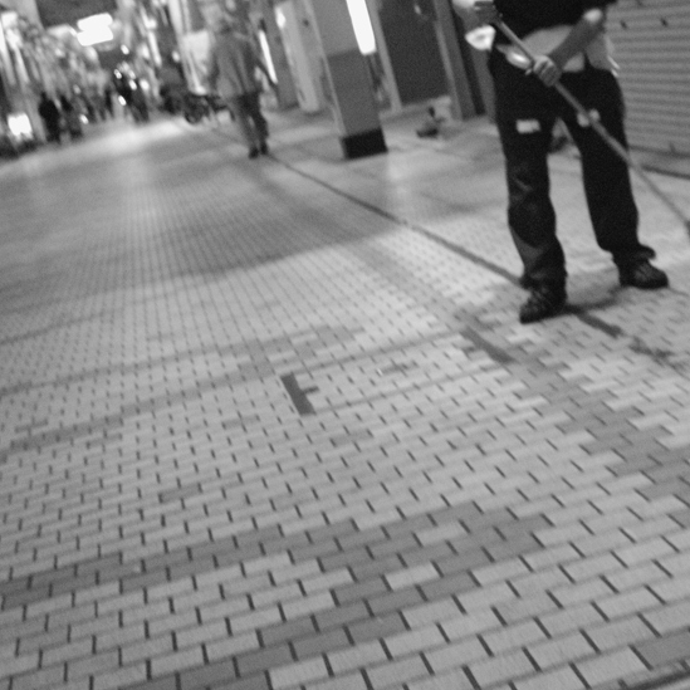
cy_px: 270
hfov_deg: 26.1
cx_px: 542
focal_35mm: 65
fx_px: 1466
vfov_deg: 26.4
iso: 800
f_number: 4
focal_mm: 24.2
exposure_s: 1/80
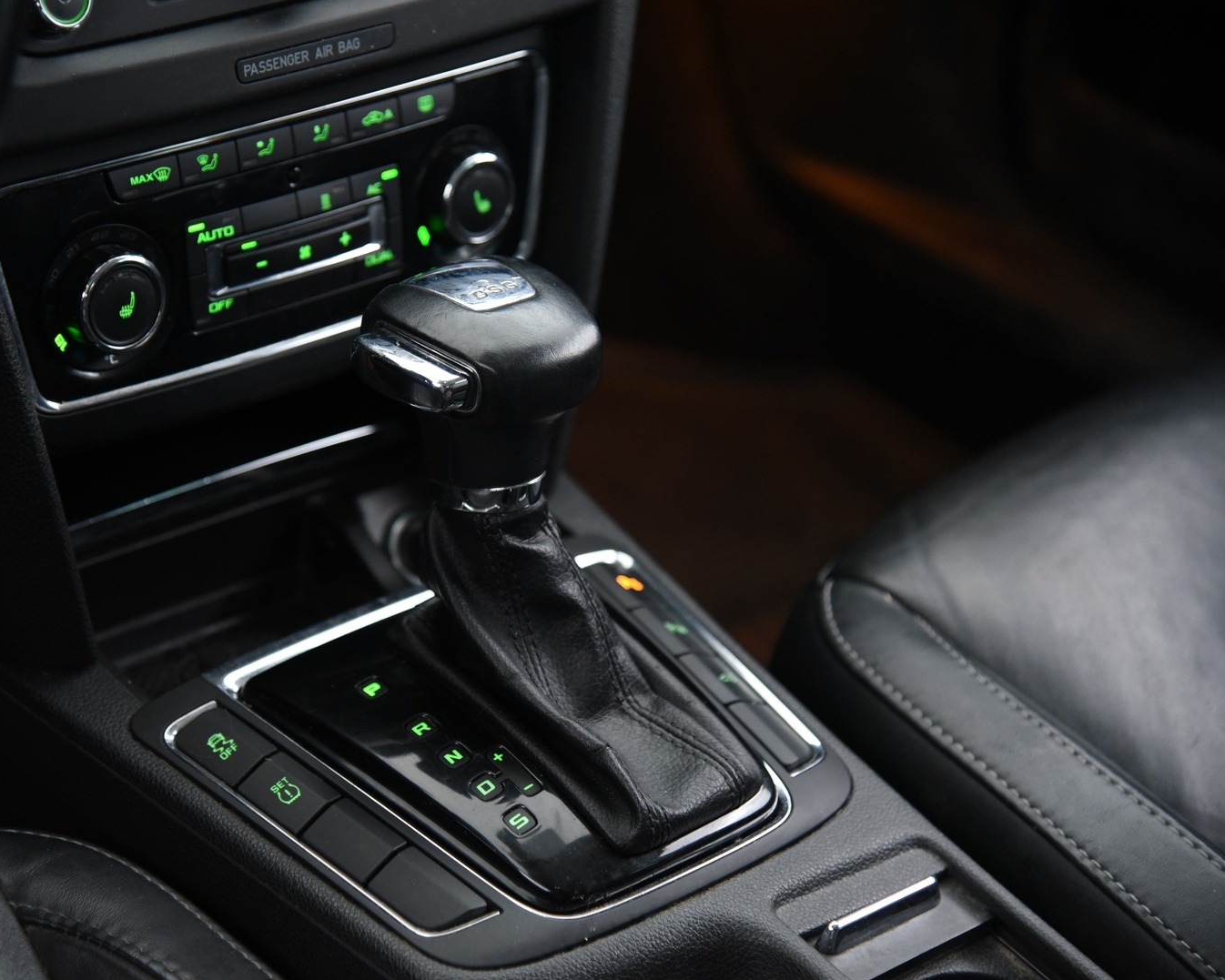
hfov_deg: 21.7
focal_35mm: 88
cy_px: 490
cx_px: 500
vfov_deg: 17.5
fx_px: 3191
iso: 4000
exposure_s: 1/15
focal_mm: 78
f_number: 4
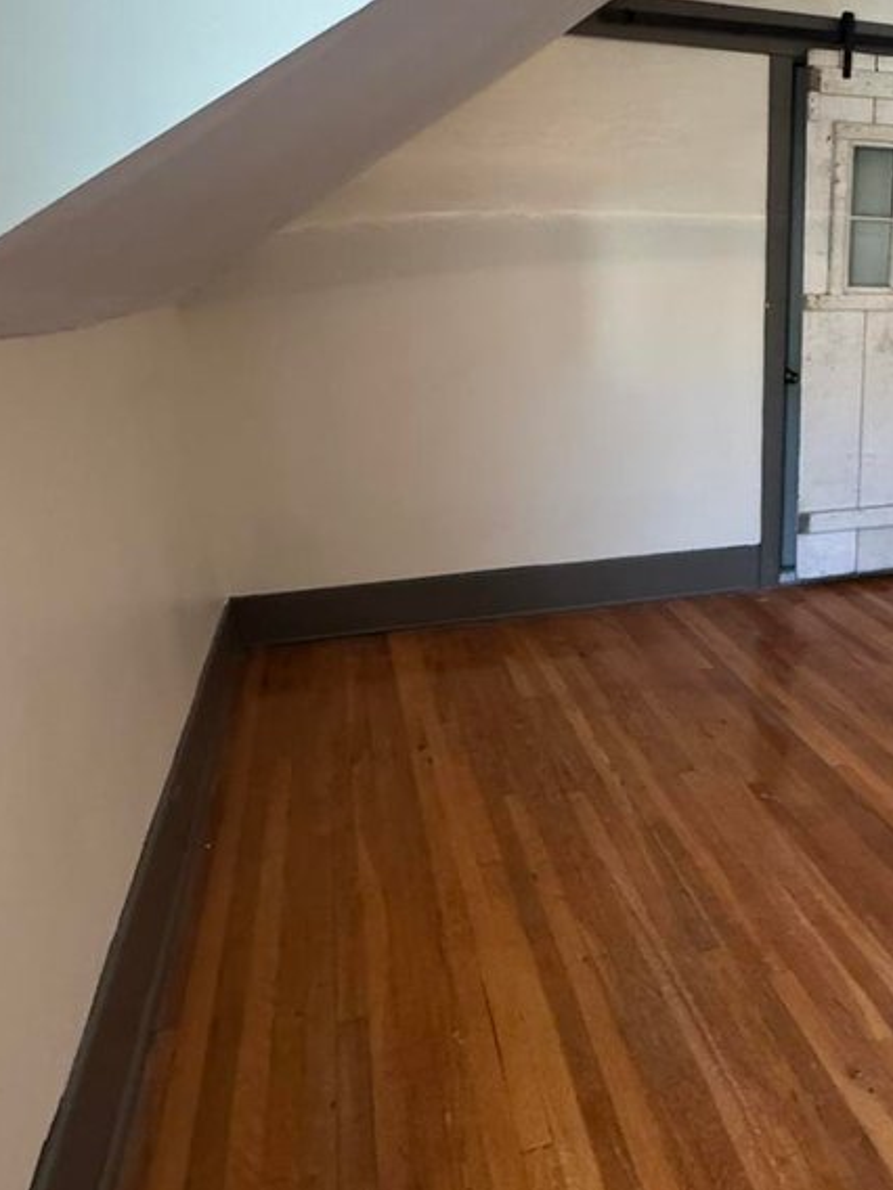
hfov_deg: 47.1
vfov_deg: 63.4
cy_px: 617
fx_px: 963
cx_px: 714
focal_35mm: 28
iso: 1000
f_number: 2.2
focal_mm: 2.22
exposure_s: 1/60
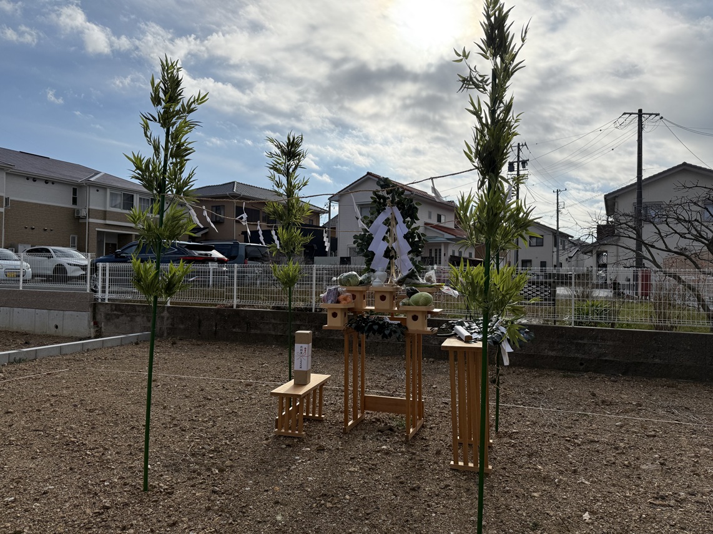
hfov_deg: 71.6
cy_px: 267
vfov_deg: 56.8
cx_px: 356
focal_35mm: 24
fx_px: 494
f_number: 1.78
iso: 64
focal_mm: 6.76
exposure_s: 1/14286
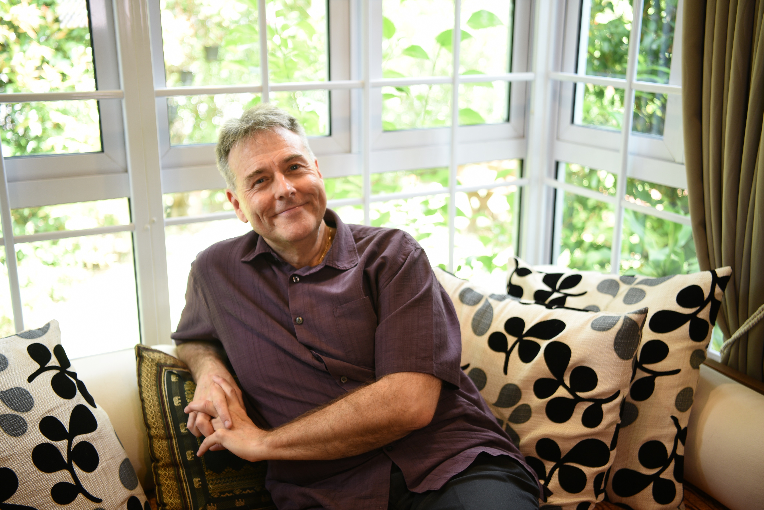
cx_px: 382
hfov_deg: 46.4
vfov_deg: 31.9
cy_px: 255
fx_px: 892
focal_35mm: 42
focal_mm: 42
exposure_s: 1/60
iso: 220
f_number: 3.5
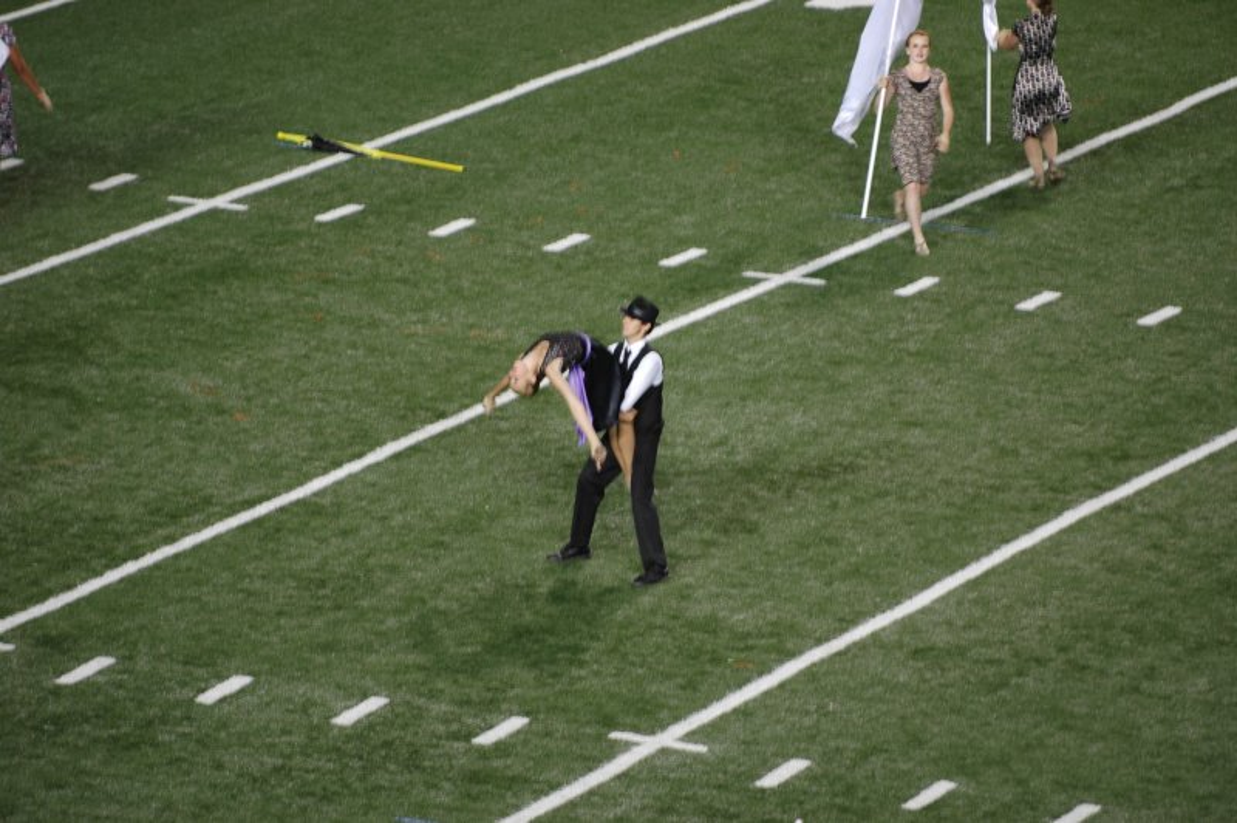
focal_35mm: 300
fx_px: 10300
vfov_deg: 4.6
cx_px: 618
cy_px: 412
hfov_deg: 6.9
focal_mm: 200
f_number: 2.8
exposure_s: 1/60
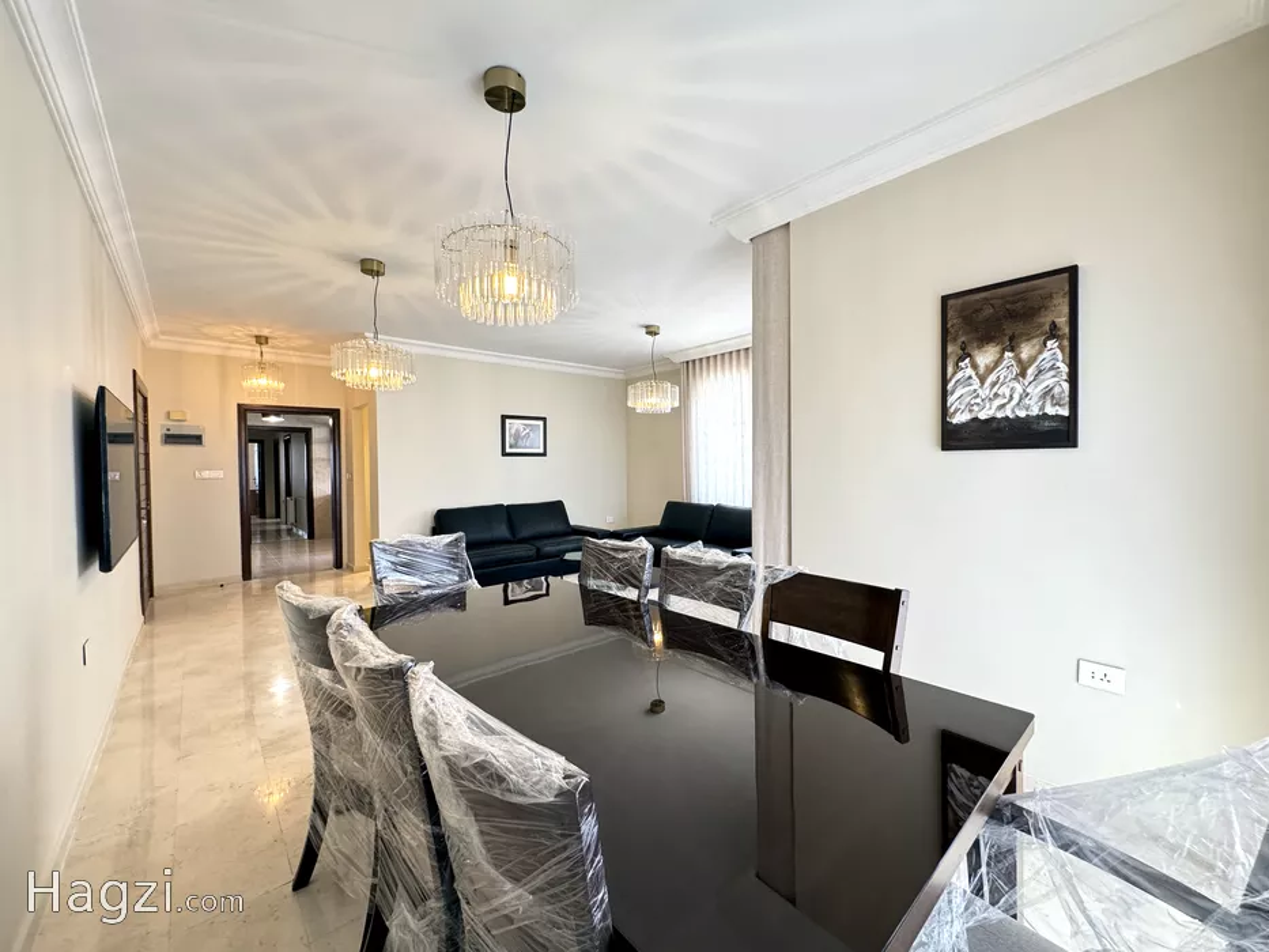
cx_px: 634
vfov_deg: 85.7
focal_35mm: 14
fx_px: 513
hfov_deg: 102.1
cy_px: 476
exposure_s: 1/88
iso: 320
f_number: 2.2
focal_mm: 2.22
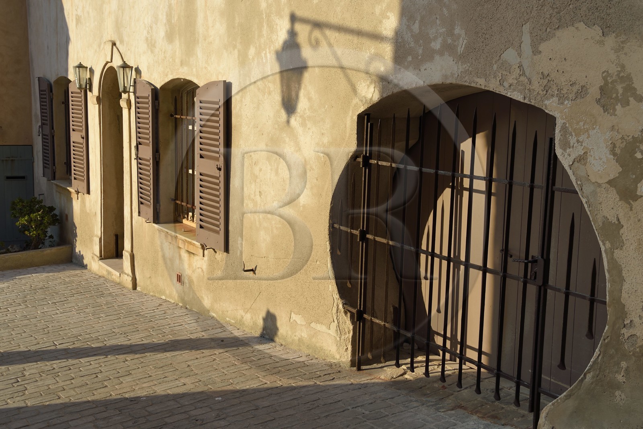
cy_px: 214
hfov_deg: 46.4
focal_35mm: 42
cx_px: 322
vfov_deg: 31.9
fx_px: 750
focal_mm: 42
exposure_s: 1/500
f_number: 9
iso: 200
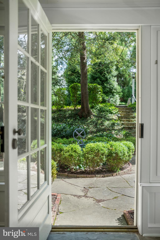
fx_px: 200
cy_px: 120
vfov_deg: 61.9
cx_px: 80
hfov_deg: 43.6
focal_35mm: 30
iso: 400
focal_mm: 30
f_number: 2.8
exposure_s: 1/2000
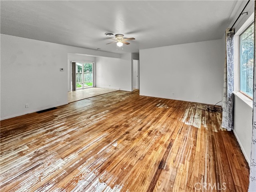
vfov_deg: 85.7
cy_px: 96
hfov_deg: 102.1
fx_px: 104
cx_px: 128
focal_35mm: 14
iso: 250
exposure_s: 1/100
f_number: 2.2
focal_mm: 2.22
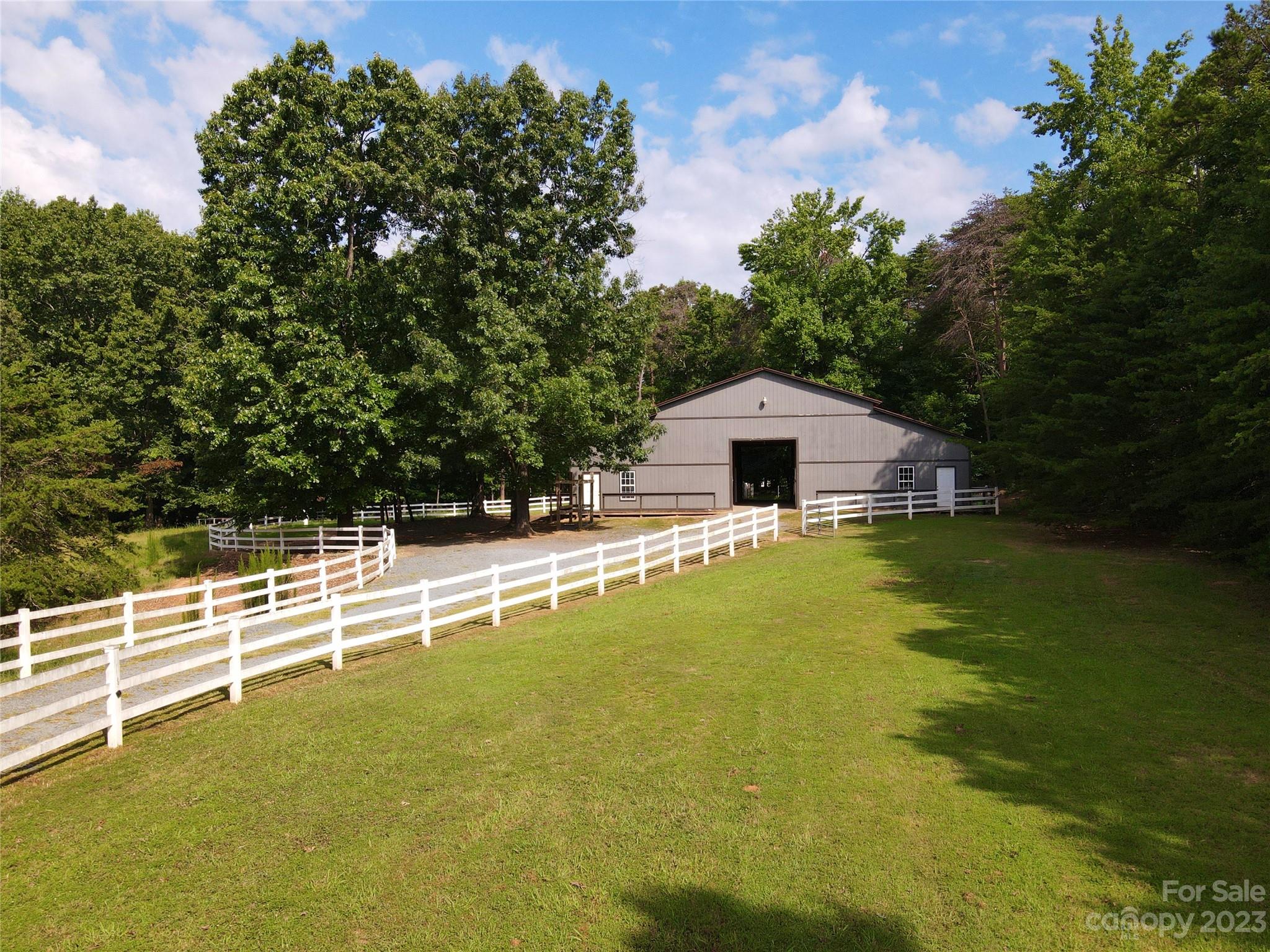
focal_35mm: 24
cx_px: 635
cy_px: 476
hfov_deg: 71.6
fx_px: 881
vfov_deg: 56.8
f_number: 2.8
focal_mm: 4.5
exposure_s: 1/15
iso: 180
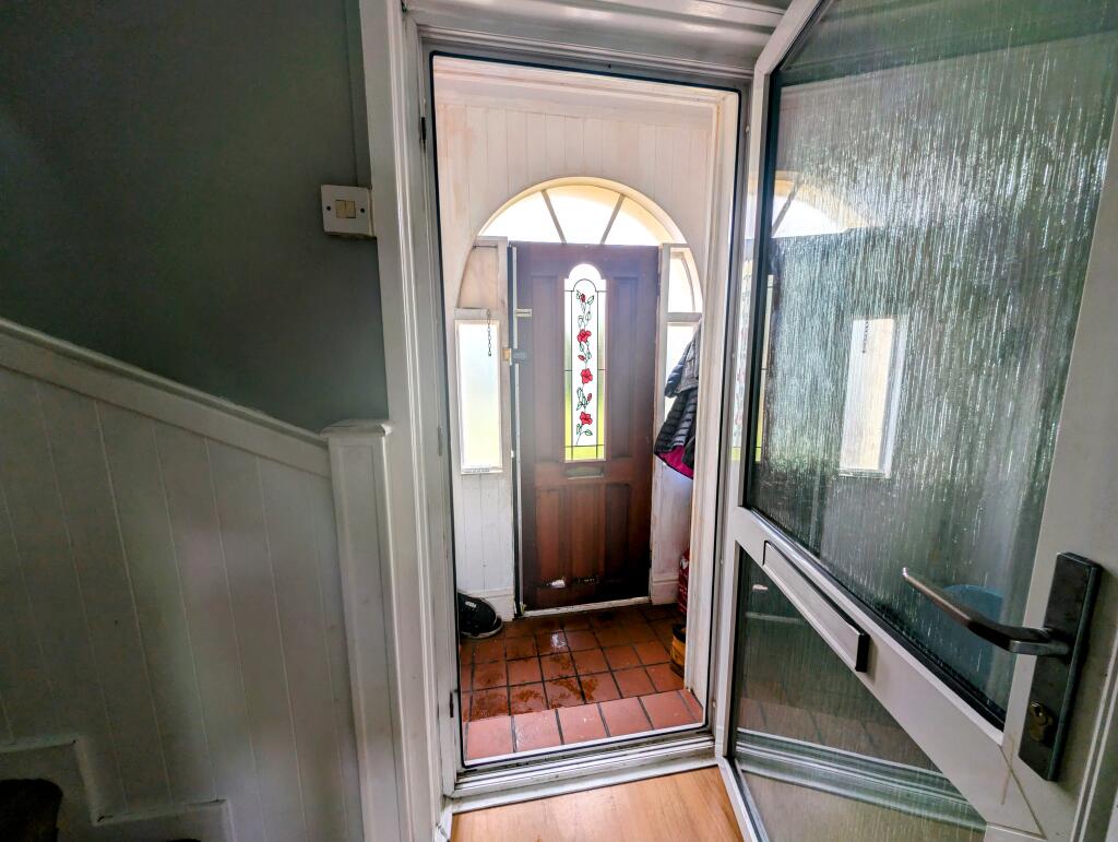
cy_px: 421
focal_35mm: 12
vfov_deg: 94.6
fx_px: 388
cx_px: 559
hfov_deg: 110.5
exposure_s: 1/31.2
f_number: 1.95
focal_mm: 2.23
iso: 67
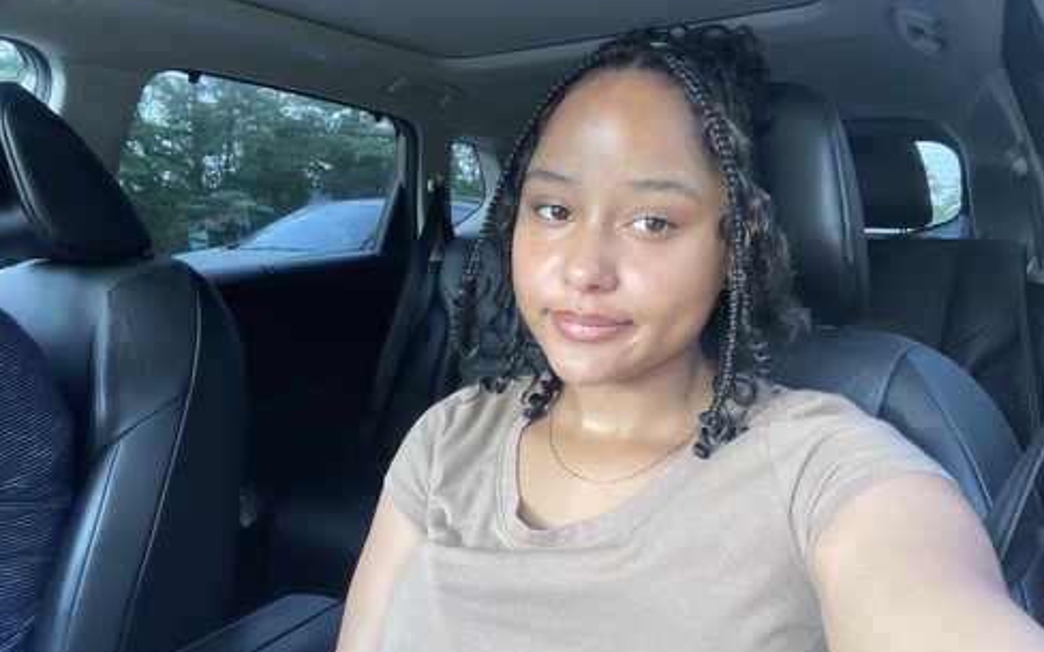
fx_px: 711
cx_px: 518
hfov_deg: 72.5
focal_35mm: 25
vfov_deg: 49.2
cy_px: 298
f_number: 2.2
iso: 64
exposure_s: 1/121
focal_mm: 2.71
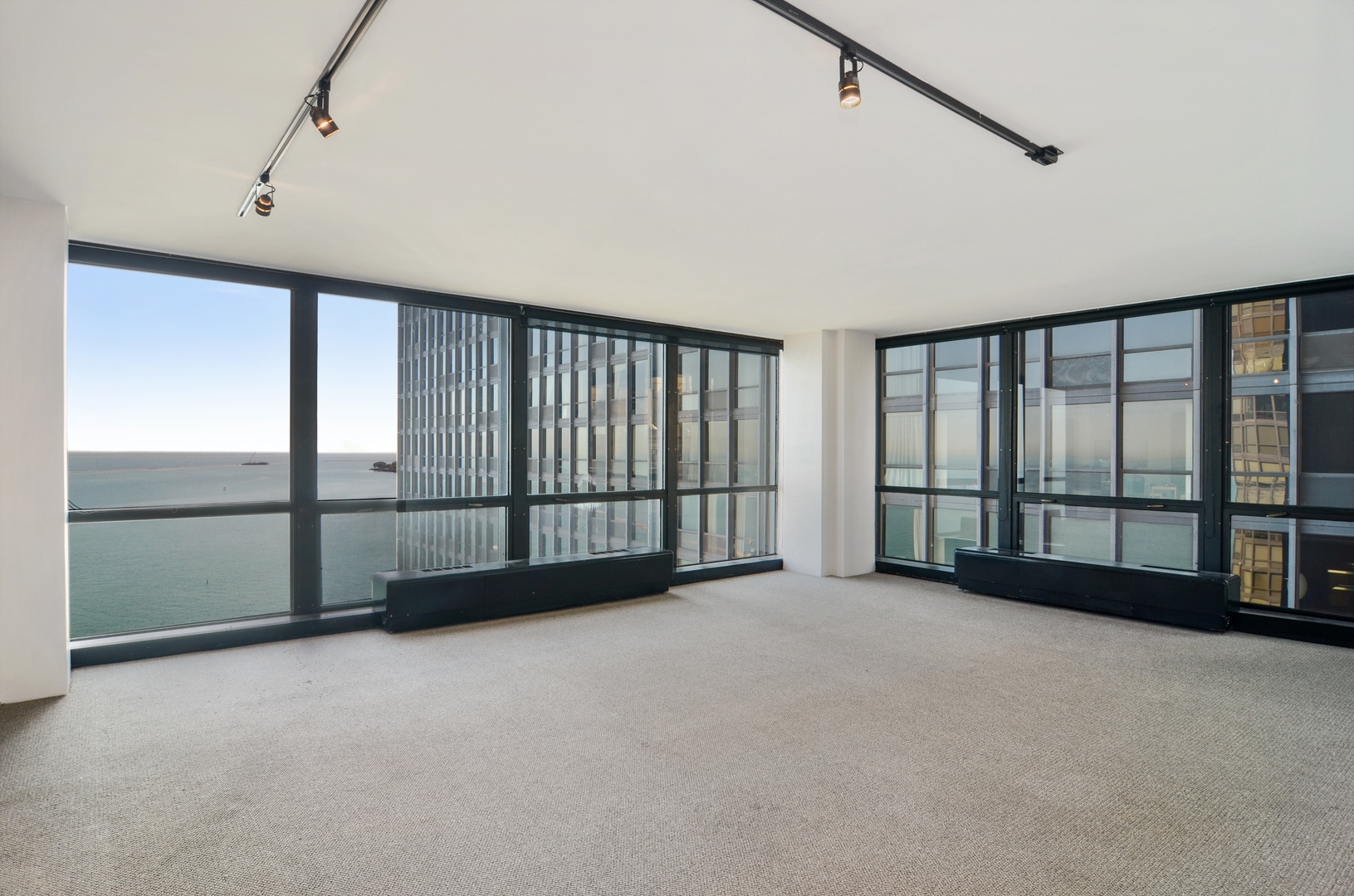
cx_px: 677
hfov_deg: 90.1
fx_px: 676
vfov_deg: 67.1
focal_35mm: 18
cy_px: 448
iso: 200
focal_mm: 12
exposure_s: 1/10
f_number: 8
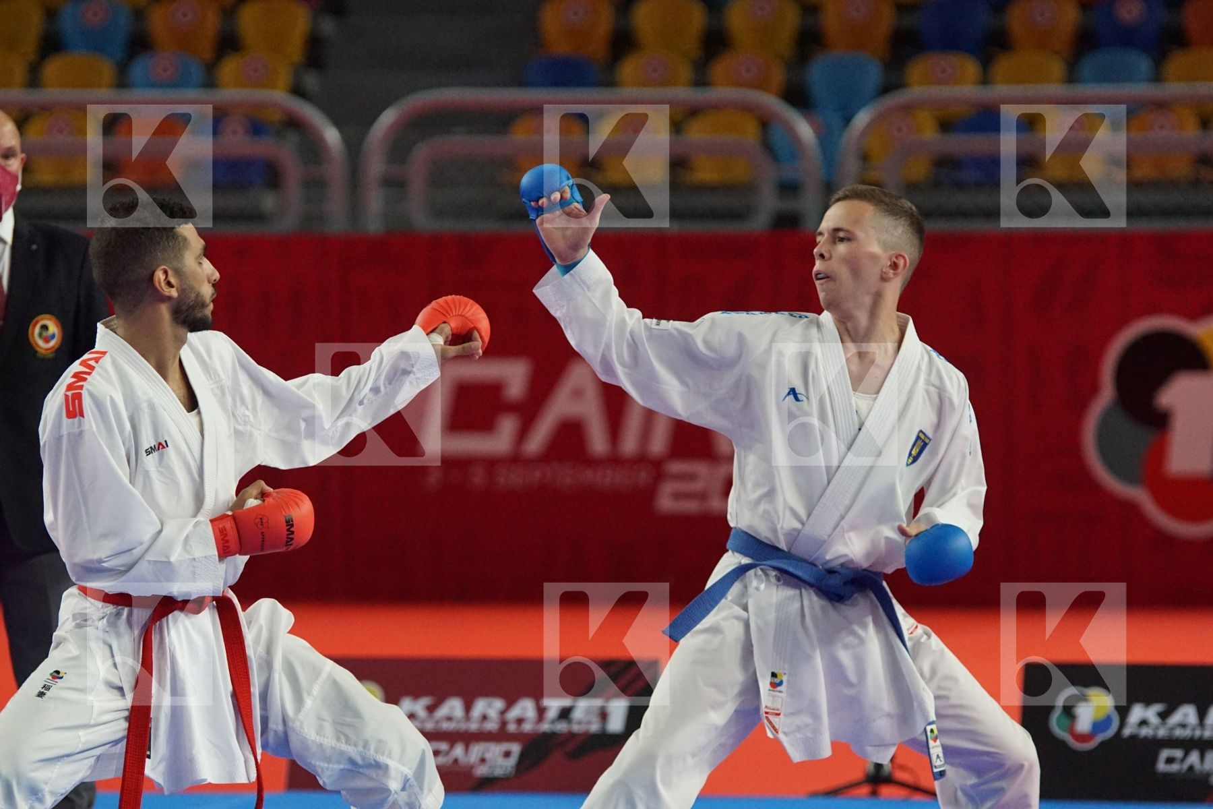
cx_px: 606
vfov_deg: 6.1
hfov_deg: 9.1
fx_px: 7581
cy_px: 404
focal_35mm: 225
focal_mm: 150
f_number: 3.2
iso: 3200
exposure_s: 1/2000
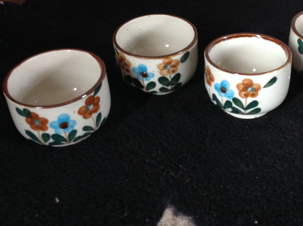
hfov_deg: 32.6
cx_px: 231
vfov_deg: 24.9
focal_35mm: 58
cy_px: 59
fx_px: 507
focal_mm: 4.28
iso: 250
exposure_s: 1/15
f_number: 2.4
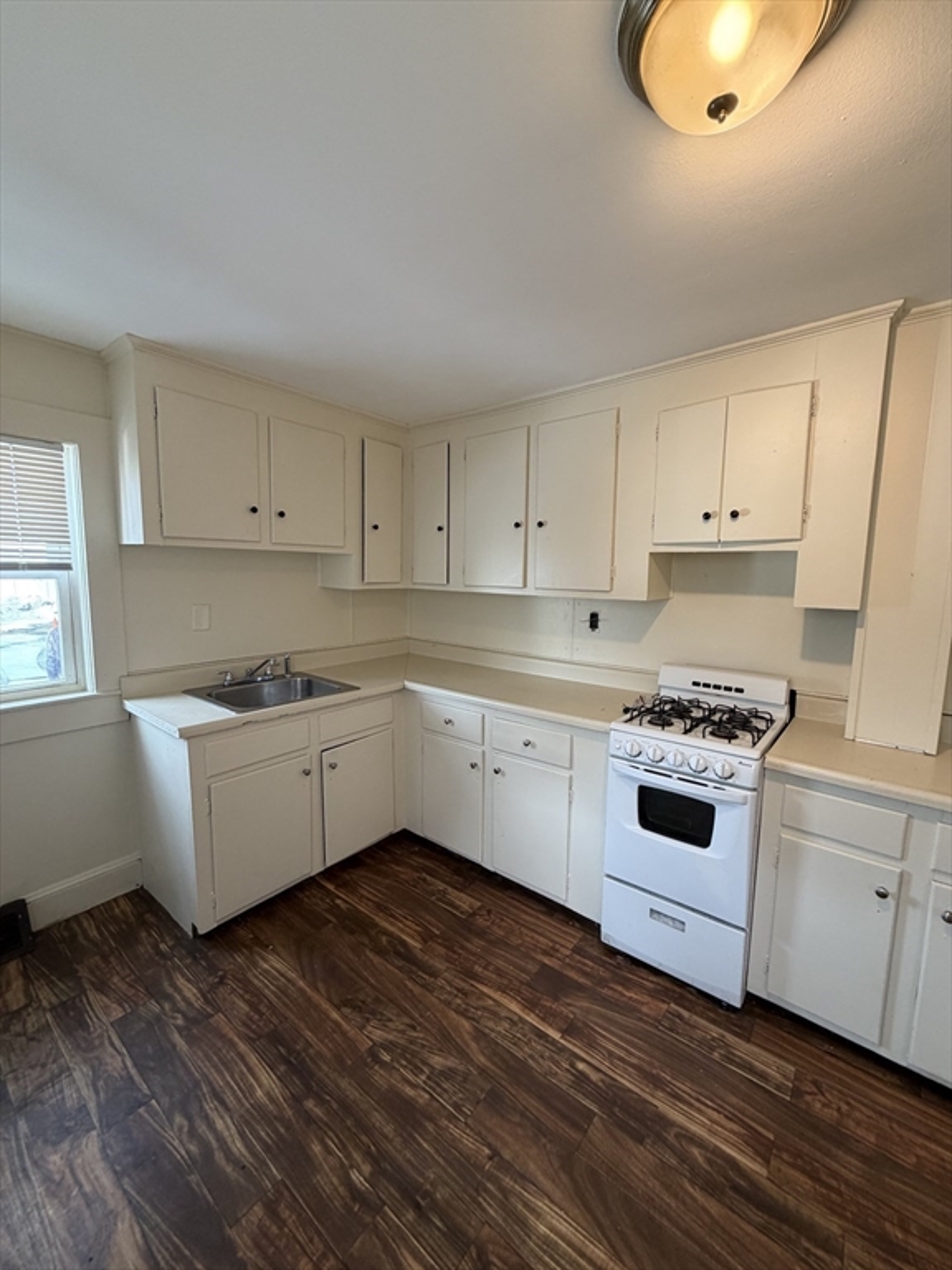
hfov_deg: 85.7
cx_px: 476
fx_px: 513
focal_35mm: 14
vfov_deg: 102.1
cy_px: 635
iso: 200
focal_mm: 2.22
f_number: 2.2
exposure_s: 1/60
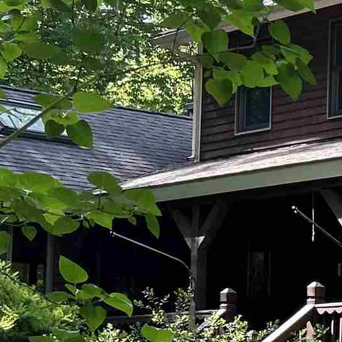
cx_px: 705
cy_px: 267
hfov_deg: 11.9
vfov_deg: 13.4
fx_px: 1453
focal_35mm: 130
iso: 50
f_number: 1.5
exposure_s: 1/367
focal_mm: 5.7
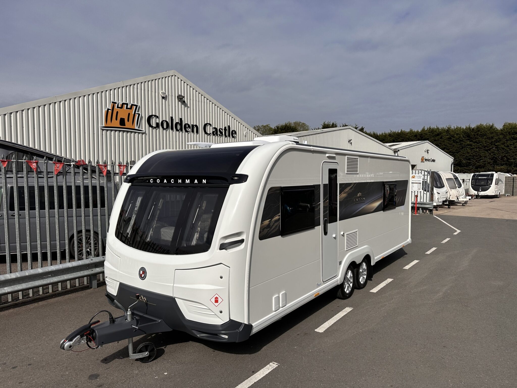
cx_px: 258
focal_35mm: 24
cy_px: 194
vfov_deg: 56.8
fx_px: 358
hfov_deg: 71.6
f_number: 1.78
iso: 80
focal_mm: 6.86
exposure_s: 1/10753
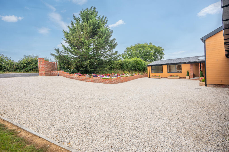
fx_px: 102
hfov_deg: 96.7
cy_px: 76
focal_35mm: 16
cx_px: 114
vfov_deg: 73.8
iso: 200
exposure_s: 1/80
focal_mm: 16
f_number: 11
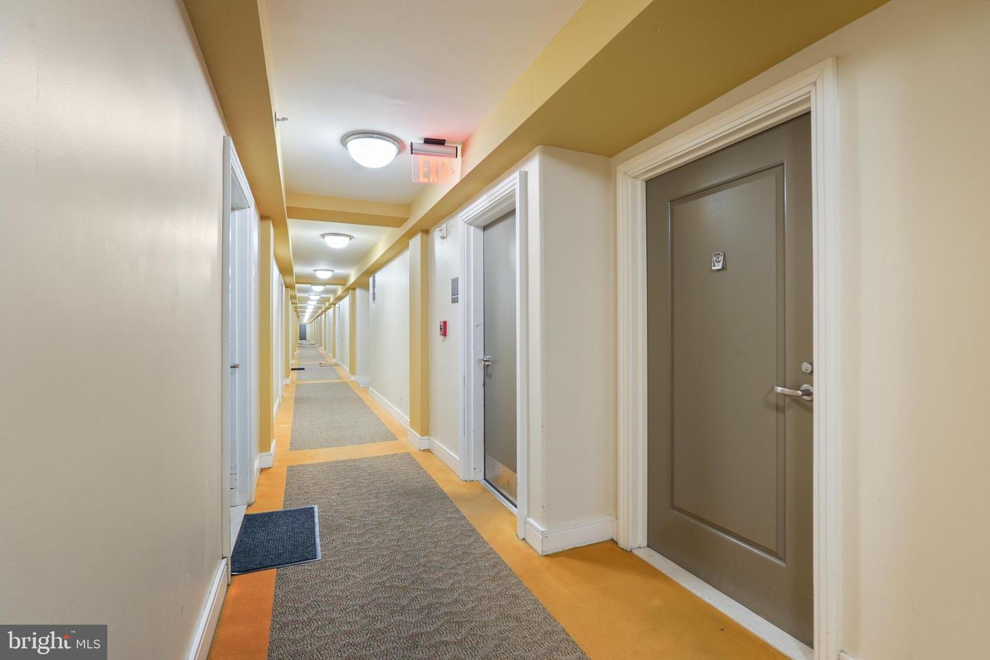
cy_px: 330
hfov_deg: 96.7
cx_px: 495
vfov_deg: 73.7
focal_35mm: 16
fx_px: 440
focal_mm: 16
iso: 1600
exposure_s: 1/10
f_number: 9
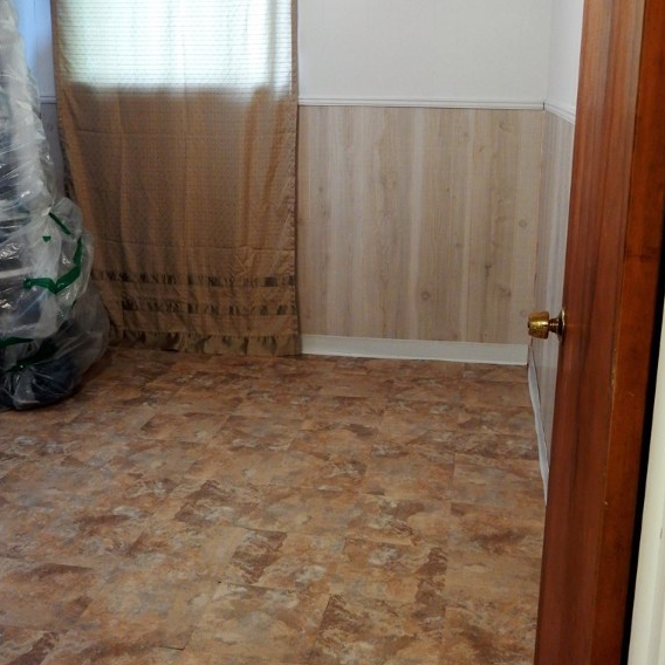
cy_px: 283
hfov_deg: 39.2
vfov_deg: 39.1
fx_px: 935
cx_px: 335
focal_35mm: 43
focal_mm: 6.4
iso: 400
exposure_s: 1/15
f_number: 4
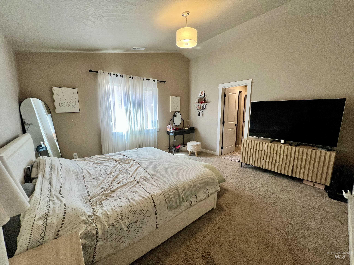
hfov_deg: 106.2
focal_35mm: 13
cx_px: 177
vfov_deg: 89.9
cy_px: 132
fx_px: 133
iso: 100
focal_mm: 1.57
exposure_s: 1/120
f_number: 1.8
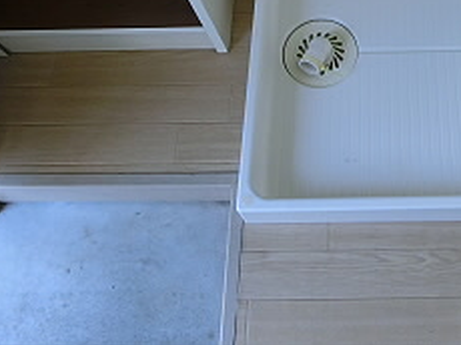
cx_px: 384
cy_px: 15
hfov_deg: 37.9
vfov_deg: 28.7
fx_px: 639
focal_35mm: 48
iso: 400
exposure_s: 1/125
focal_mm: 5.4
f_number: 2.8
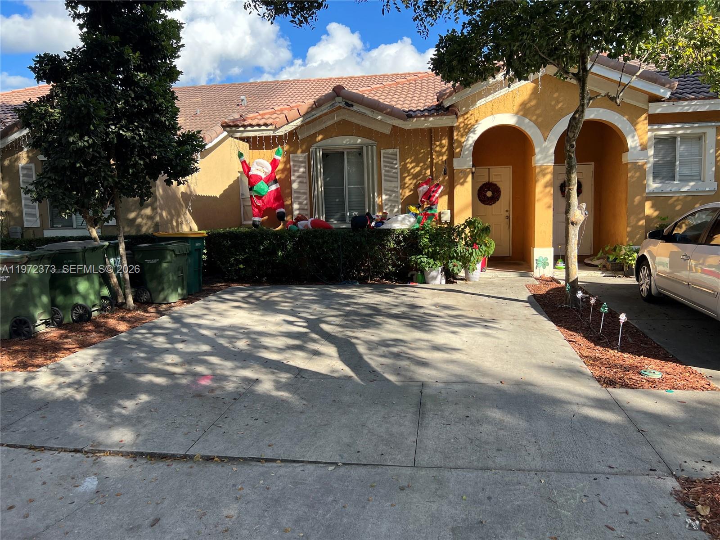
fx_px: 541
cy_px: 270
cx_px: 360
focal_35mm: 26
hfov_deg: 67.3
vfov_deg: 53.1
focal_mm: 5.7
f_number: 1.5
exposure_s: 1/1147
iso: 50
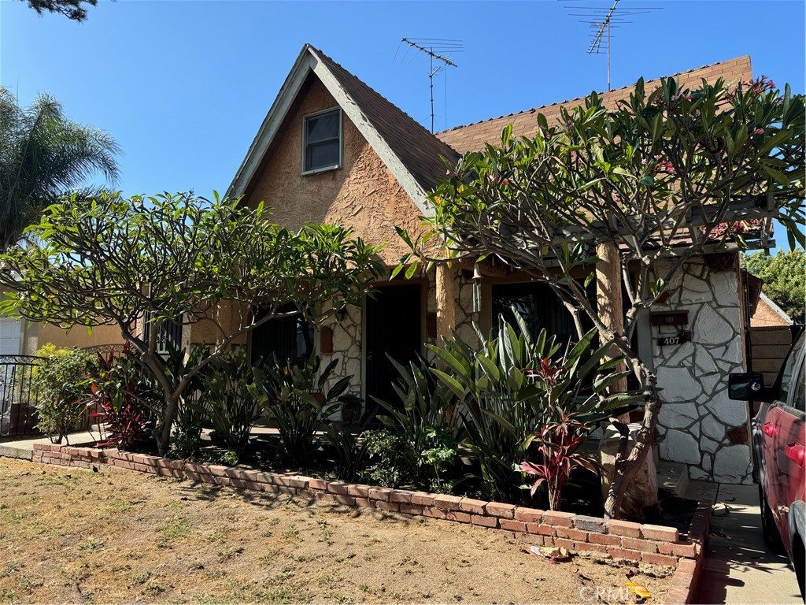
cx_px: 403
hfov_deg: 71.6
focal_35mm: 24
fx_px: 559
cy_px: 302
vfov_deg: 56.8
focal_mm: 6.76
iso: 80
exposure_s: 1/1678
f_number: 1.78
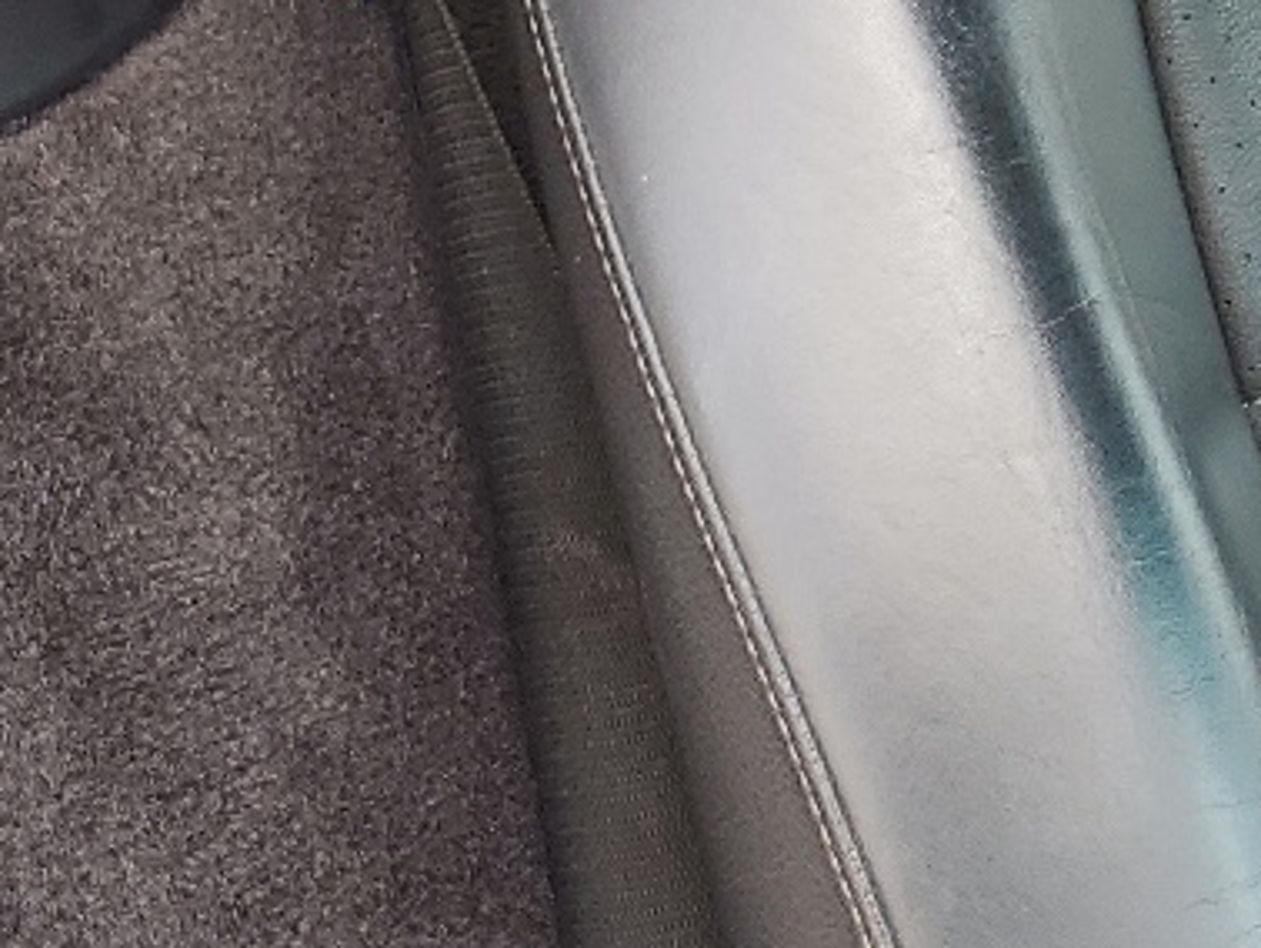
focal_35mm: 110
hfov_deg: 16.8
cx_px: 1655
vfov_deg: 13.2
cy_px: -113
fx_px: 4010
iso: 50
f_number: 1.5
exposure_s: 1/208
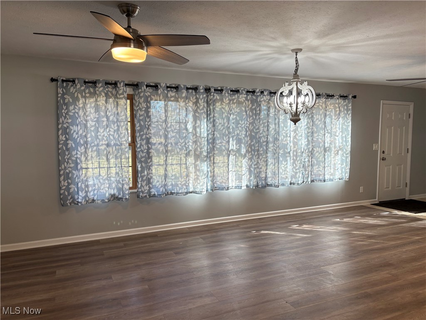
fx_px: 320
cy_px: 160
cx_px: 213
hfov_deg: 67.3
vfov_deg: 53.1
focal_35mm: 26
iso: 50
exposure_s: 1/120
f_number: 1.6
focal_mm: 5.96
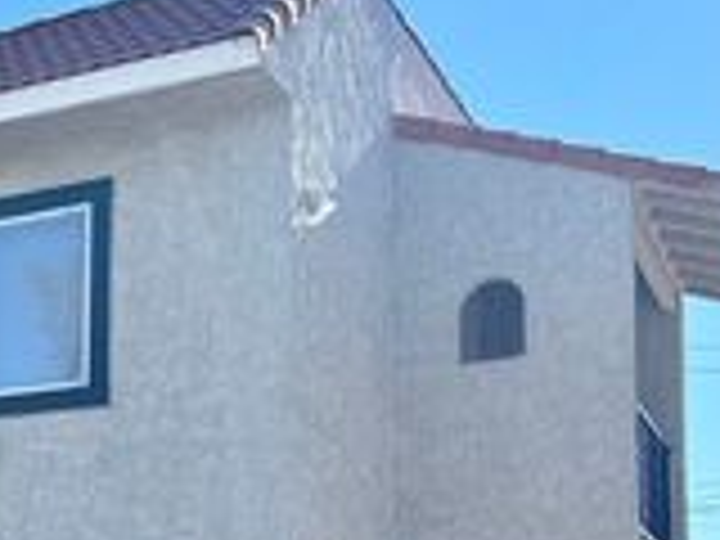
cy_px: 583
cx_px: -256
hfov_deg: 22.7
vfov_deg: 18.9
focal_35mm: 75
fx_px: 1560
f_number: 1.78
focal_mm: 6.76
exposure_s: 1/2710
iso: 80
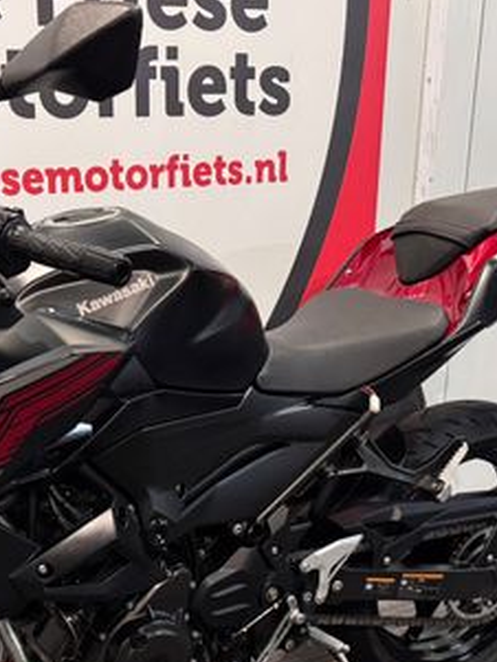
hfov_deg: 27.8
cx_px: 79
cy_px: 484
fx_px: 976
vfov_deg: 36.7
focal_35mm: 51
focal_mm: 6.76
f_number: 1.78
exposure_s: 1/50
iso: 500
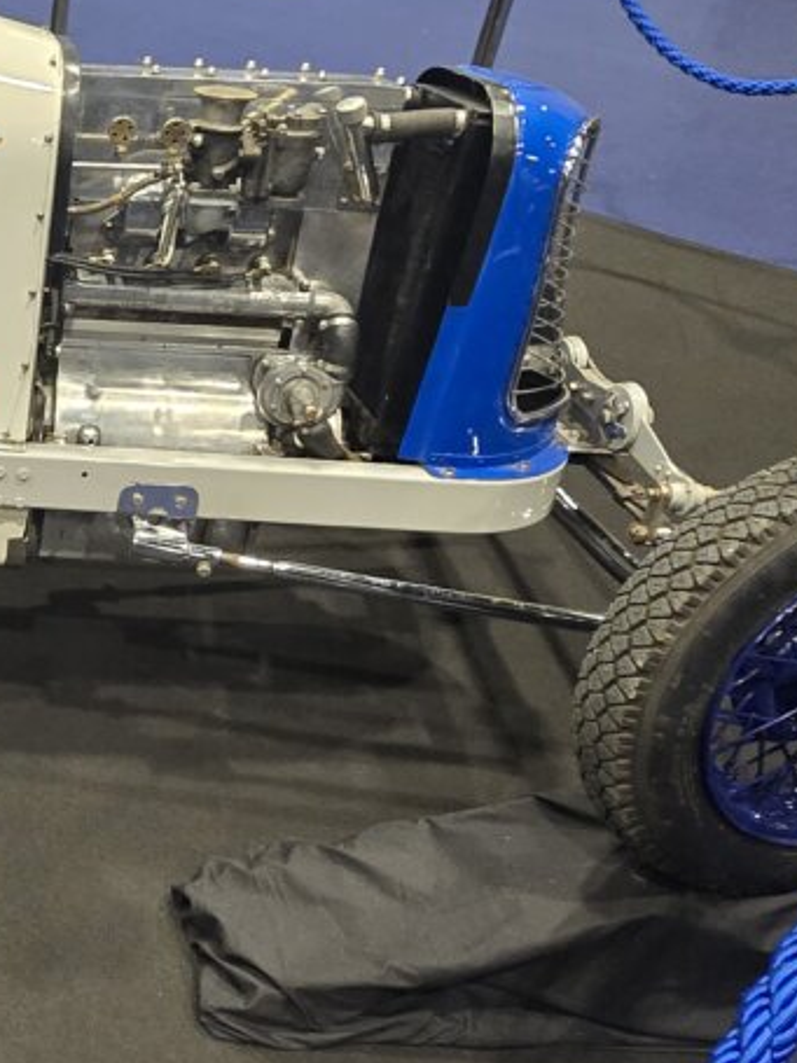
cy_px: 523
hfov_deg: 30.0
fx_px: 1229
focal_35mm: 40
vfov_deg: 46.8
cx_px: -189
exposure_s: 1/50
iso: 640
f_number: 2.2
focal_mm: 2.2
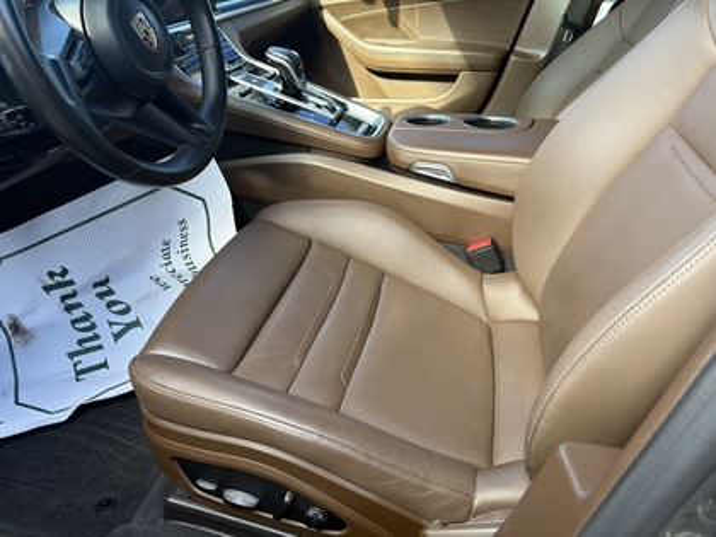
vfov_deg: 53.1
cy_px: 268
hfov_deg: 67.3
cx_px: 358
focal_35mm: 26
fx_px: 538
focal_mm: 5.96
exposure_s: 1/134
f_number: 1.6
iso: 50
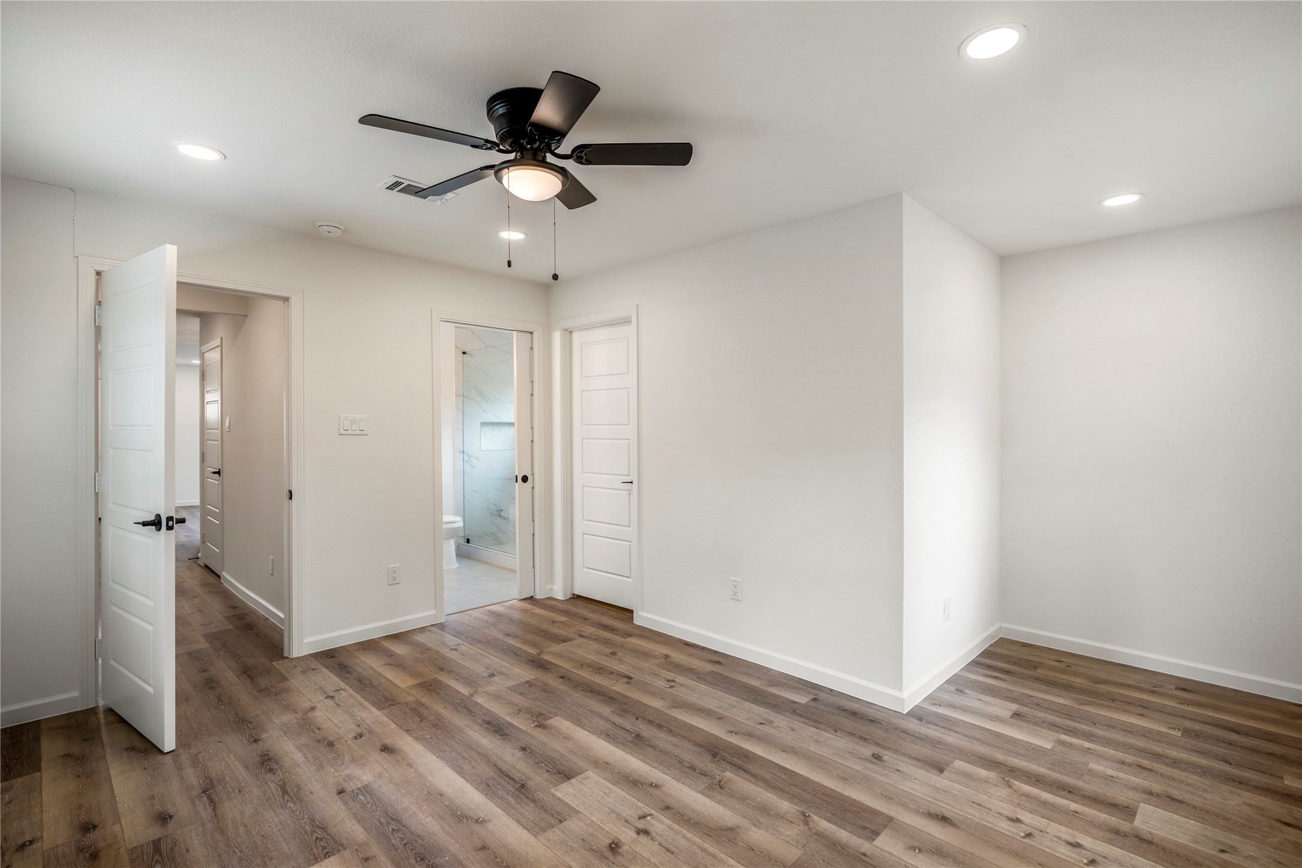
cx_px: 651
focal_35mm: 16
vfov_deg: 73.7
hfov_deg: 96.7
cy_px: 434
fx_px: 579
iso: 125
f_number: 4
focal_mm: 16
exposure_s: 1/320
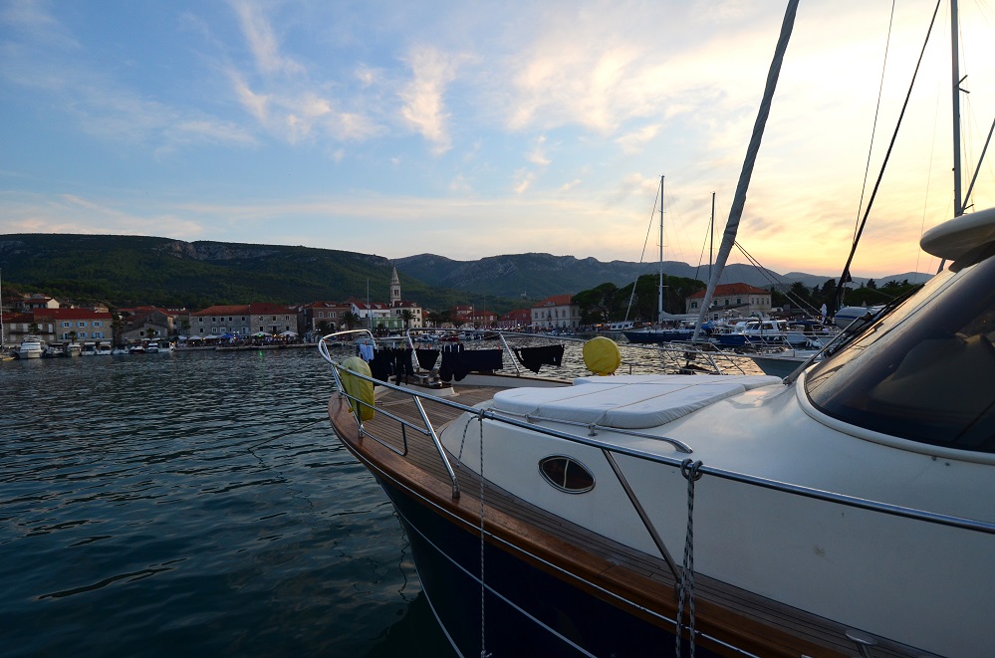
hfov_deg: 57.3
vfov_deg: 39.8
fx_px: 910
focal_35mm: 33
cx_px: 498
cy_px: 329
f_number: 5.6
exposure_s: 1/250
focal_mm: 22
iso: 400
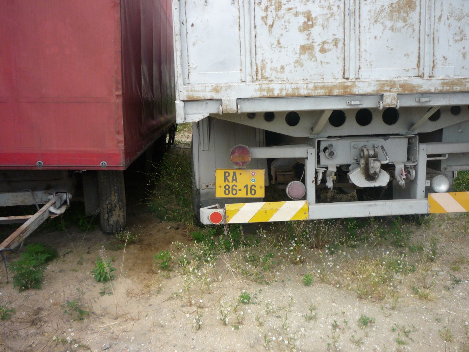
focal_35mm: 32
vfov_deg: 44.2
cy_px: 176
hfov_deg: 56.8
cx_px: 234
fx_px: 434
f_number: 3.3
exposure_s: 1/500
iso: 160
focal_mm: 5.2
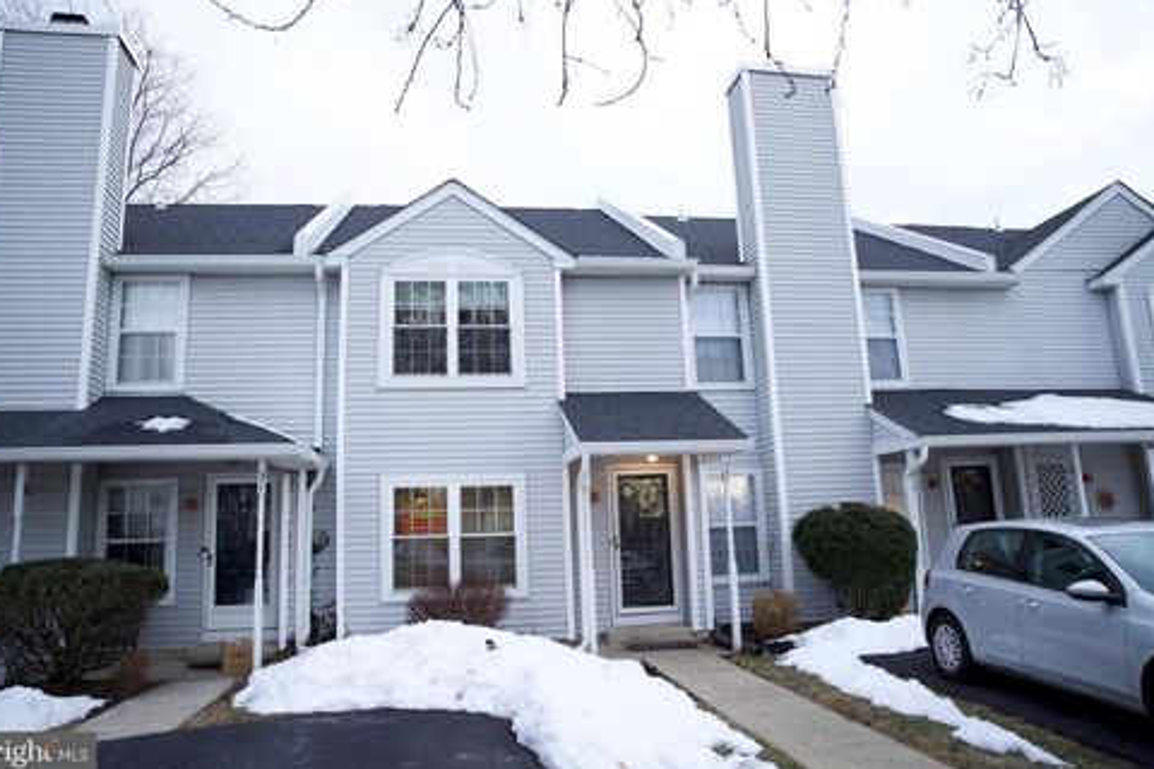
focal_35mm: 25
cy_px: 374
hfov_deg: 71.5
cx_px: 567
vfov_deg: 51.3
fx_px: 801
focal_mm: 24
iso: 320
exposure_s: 1/100
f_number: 2.8
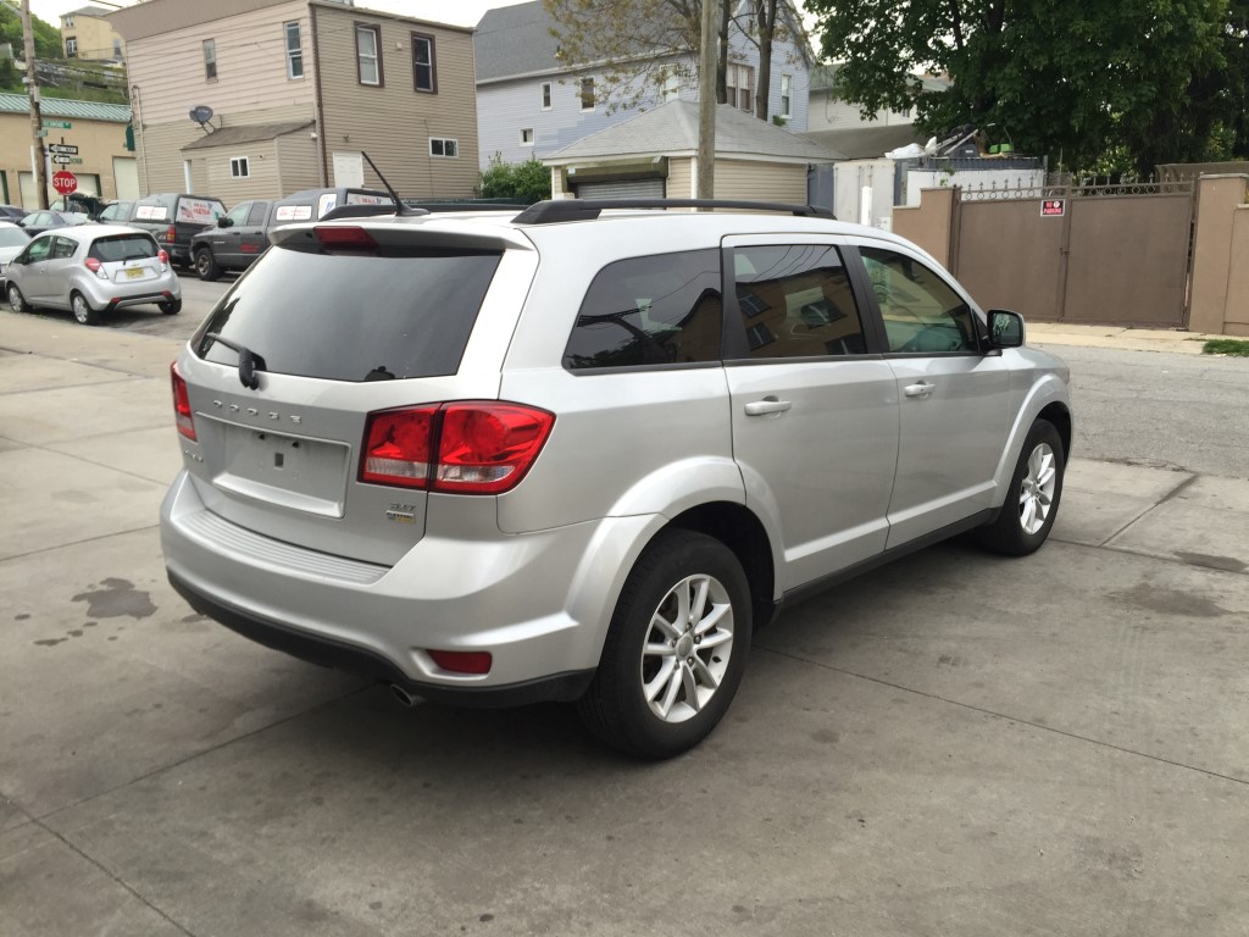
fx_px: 1046
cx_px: 624
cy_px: 468
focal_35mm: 29
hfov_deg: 61.7
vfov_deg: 48.2
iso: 32
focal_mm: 4.15
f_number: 2.2
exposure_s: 1/120
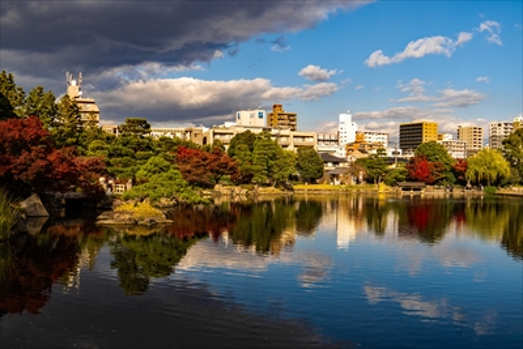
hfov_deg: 53.1
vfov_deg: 36.9
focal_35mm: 36
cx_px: 262
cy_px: 174
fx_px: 523
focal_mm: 24
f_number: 8
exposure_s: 1/400
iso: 200
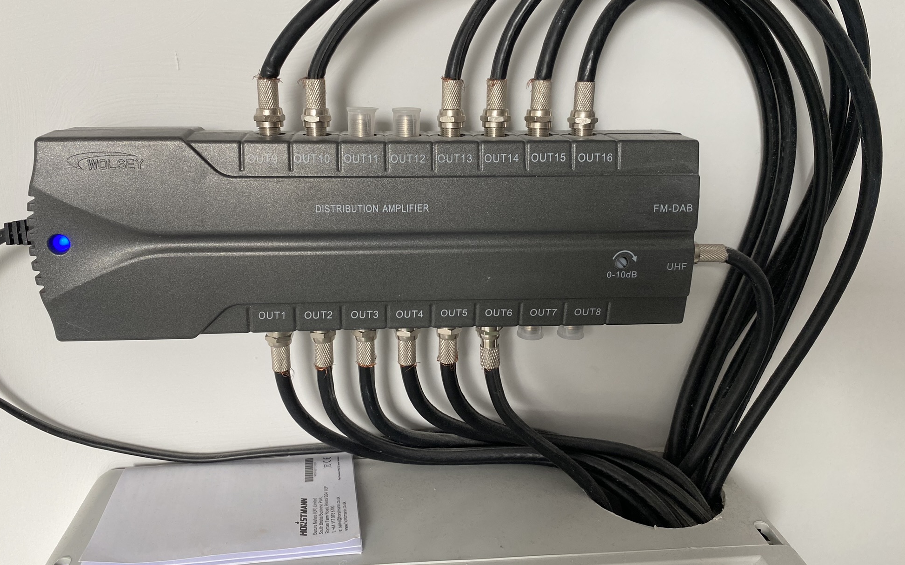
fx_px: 715
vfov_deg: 42.9
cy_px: 228
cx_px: 433
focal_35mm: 29
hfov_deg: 64.6
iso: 125
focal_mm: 4.25
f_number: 1.8
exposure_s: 1/114
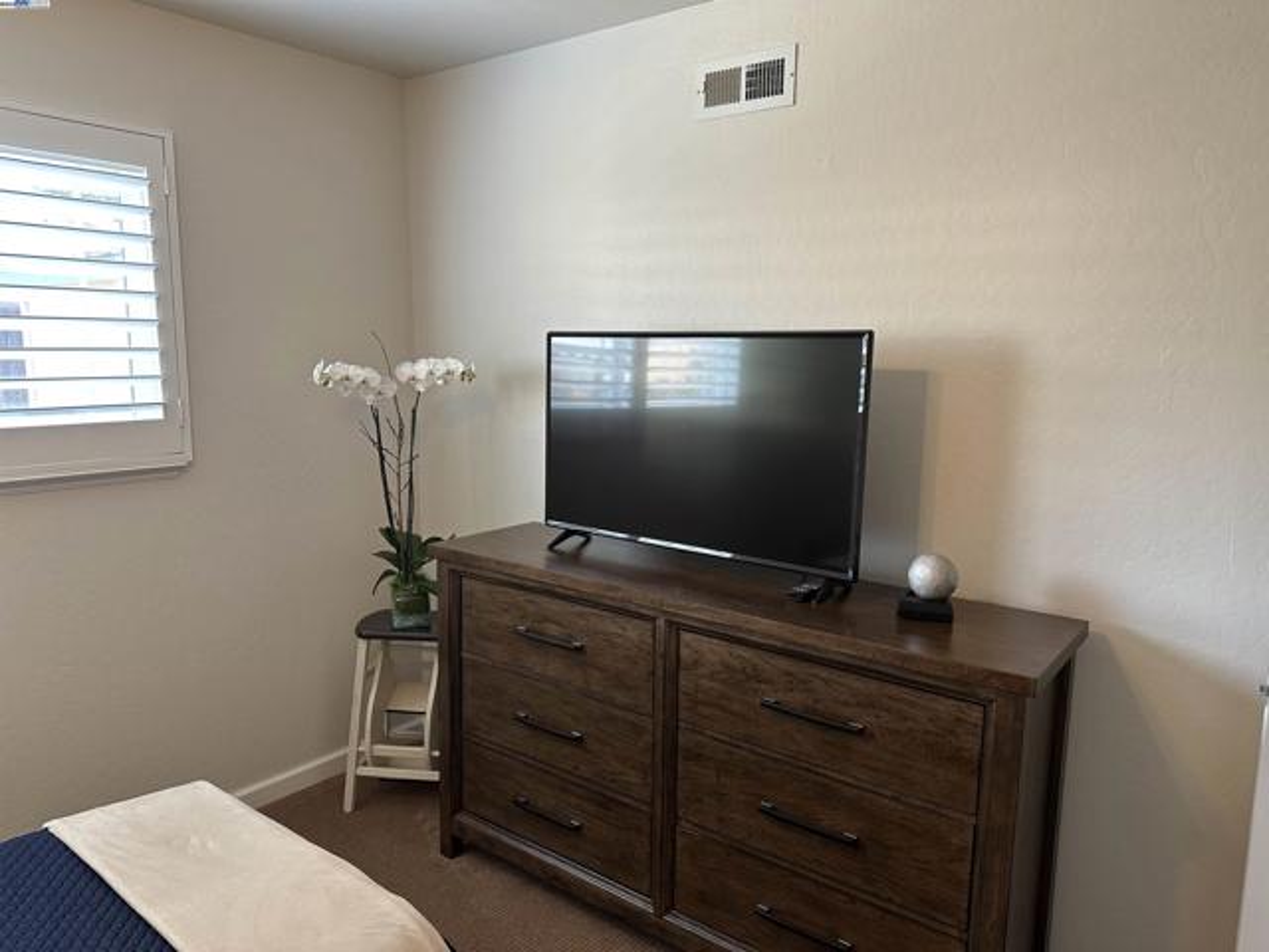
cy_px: 476
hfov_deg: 71.6
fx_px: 880
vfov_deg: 56.8
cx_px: 634
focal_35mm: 24
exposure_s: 1/60
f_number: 1.78
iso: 200
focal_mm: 6.86
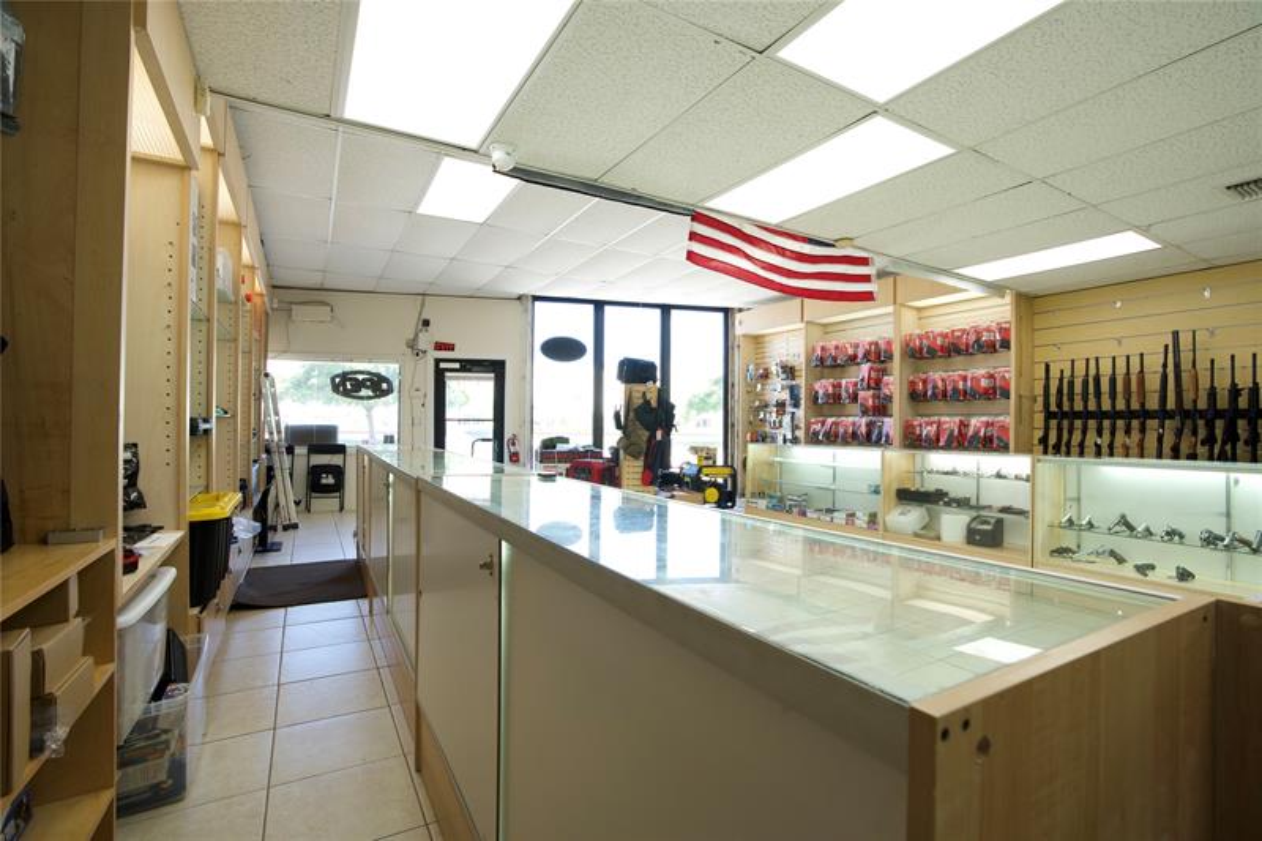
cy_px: 420
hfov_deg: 96.7
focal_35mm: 16
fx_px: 561
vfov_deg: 73.7
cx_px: 631
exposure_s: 1/30
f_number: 8
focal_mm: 16
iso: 400
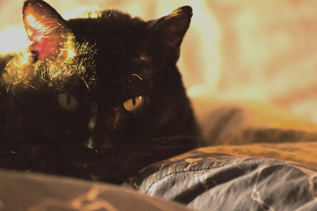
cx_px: 158
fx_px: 2575
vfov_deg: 4.7
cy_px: 106
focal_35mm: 292
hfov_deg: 7.0
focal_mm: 195
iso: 400
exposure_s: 1/125
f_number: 4.8
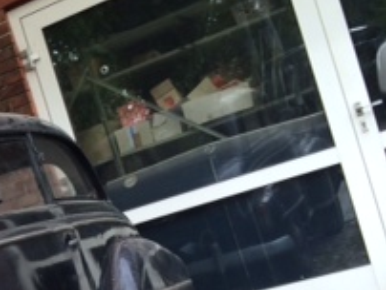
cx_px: -222
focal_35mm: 95
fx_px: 1061
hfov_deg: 18.0
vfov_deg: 15.0
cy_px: 351
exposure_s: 1/208
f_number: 2.2
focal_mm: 4.12
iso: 32
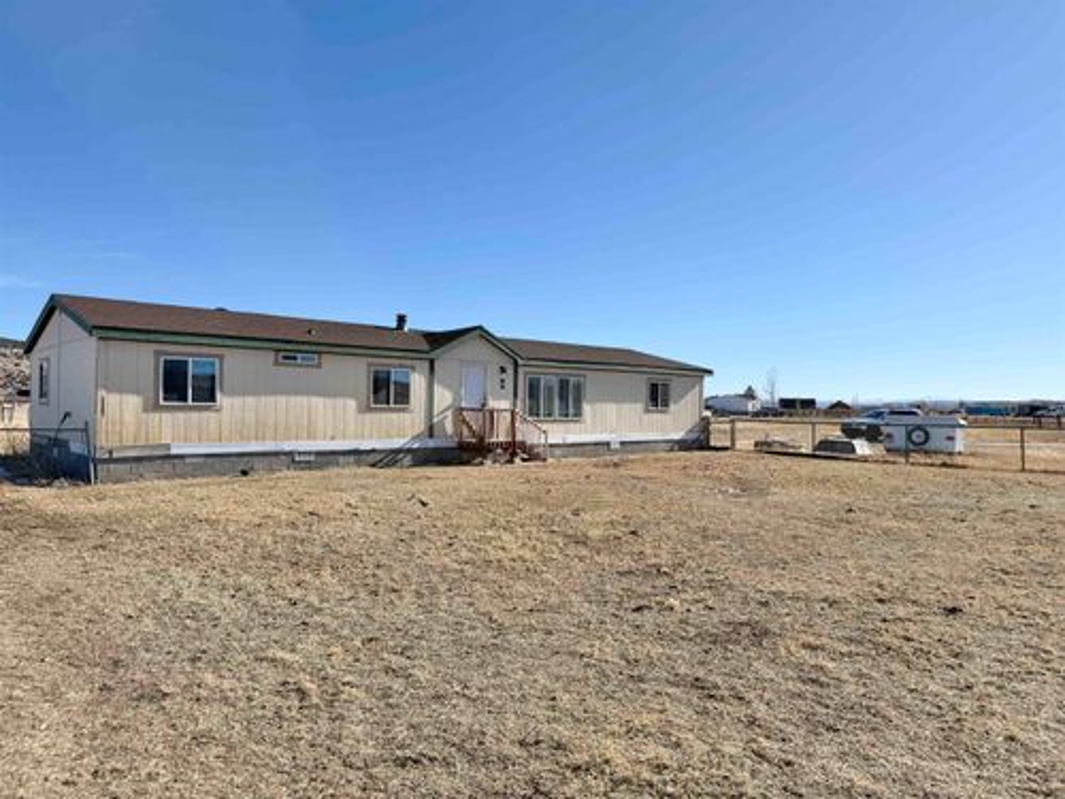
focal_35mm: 24
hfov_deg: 71.6
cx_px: 532
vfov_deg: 56.8
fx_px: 738
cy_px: 400
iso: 80
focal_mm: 6.76
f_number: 1.78
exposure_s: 1/6711
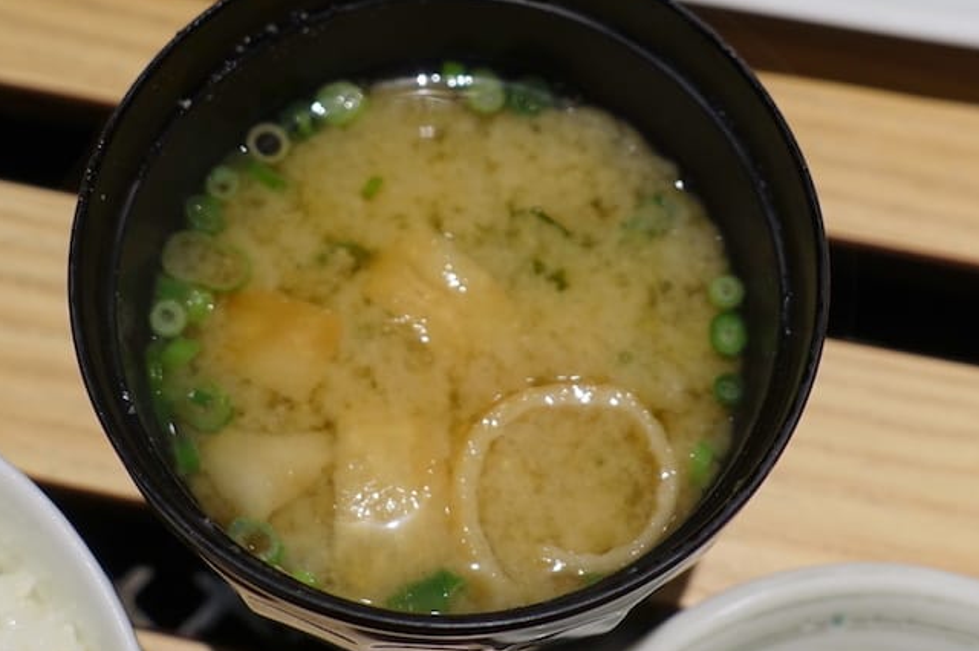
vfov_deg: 33.3
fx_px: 1087
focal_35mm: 40
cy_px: 293
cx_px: 407
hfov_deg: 48.3
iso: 125
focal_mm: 11.56
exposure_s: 1/50
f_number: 2.8
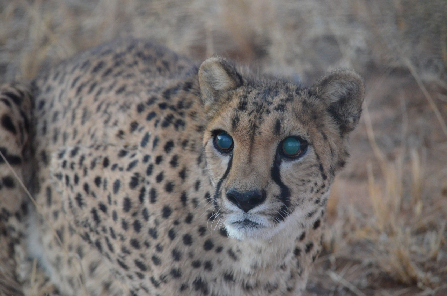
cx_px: 224
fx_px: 3439
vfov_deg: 4.9
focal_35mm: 278
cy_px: 148
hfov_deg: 7.4
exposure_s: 1/80
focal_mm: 185
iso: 3200
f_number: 5
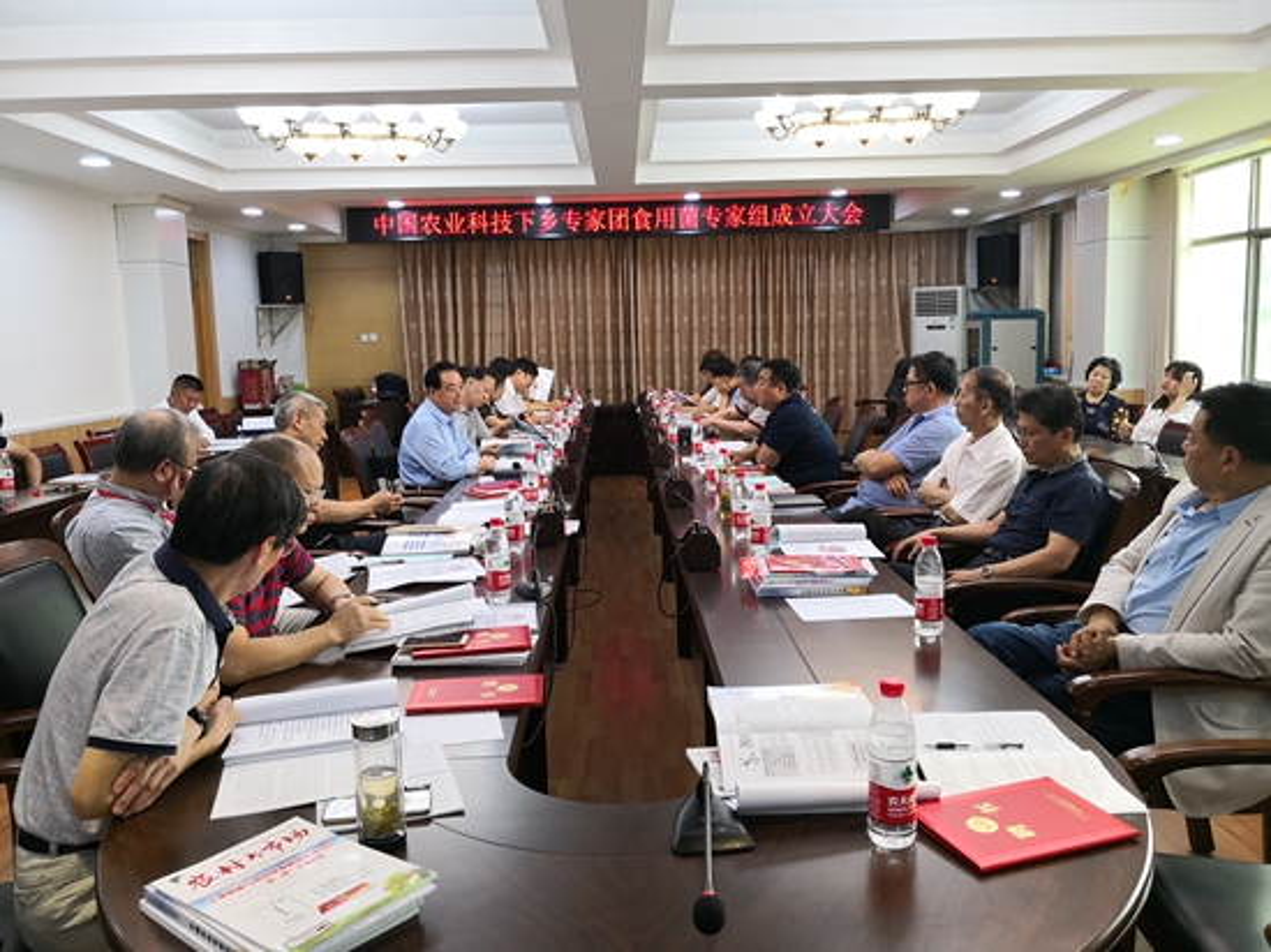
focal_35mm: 27
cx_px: 636
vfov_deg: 51.3
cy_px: 476
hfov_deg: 65.3
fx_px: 991
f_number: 1.6
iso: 80
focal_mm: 3.95
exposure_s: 1/50
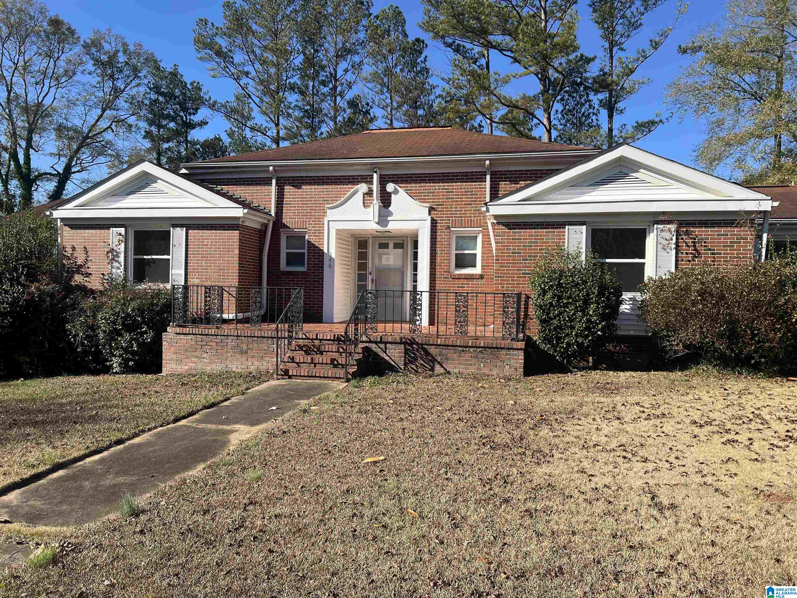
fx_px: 599
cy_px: 299
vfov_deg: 53.1
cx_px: 398
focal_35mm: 26
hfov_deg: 67.3
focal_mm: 5.7
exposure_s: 1/2513
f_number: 1.5
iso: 50
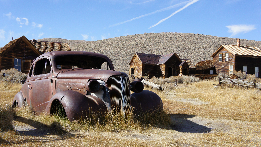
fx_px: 364
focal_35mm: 53
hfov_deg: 39.5
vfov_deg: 22.8
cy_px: 69
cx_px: 130
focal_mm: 33
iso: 200
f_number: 13
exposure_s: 1/160
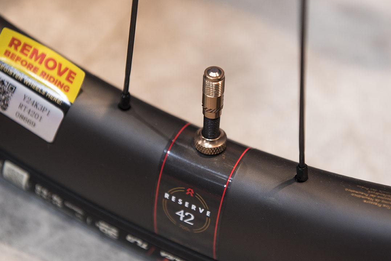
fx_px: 847
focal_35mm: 78
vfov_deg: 17.5
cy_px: 134
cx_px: 200
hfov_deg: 26.0
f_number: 4.5
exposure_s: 1/80
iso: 640
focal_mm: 70
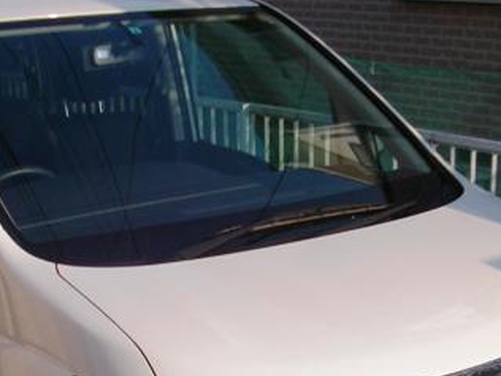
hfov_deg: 25.3
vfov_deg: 18.7
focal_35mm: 77
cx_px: 225
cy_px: 368
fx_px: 1114
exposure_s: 1/500
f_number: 3.3
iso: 64
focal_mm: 6.3
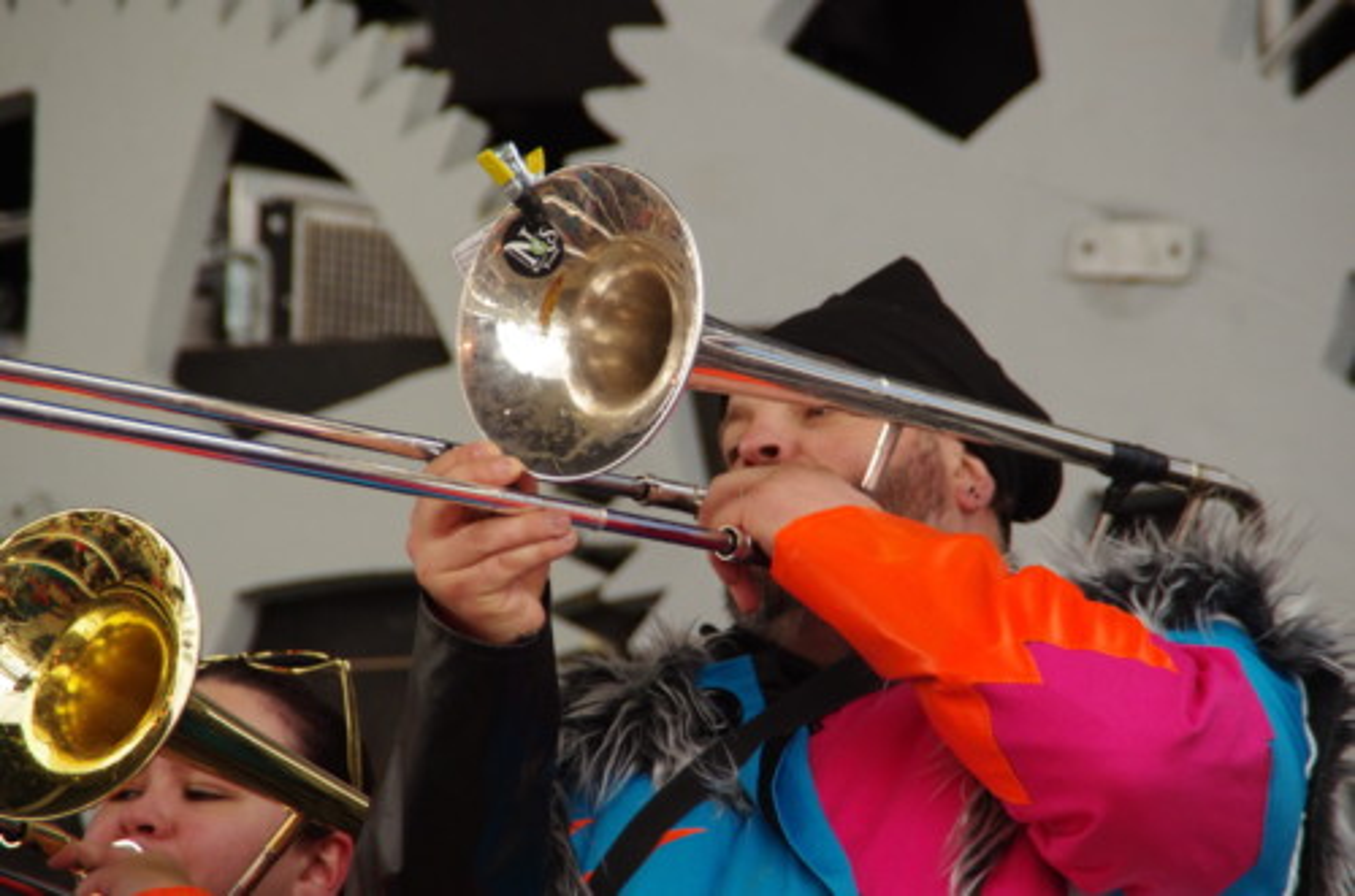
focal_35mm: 300
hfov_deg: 6.9
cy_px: 448
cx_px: 678
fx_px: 11267
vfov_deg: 4.6
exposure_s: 1/250
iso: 1600
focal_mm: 200
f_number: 6.3
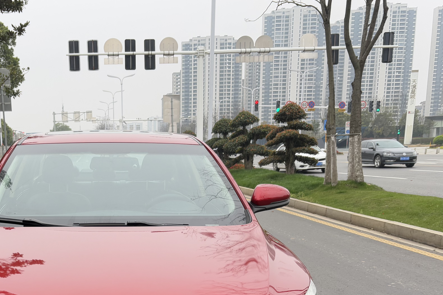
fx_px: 603
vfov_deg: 26.4
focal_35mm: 49
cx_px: 109
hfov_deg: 39.2
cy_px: 280
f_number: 1.6
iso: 50
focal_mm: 5.96
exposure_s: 1/531
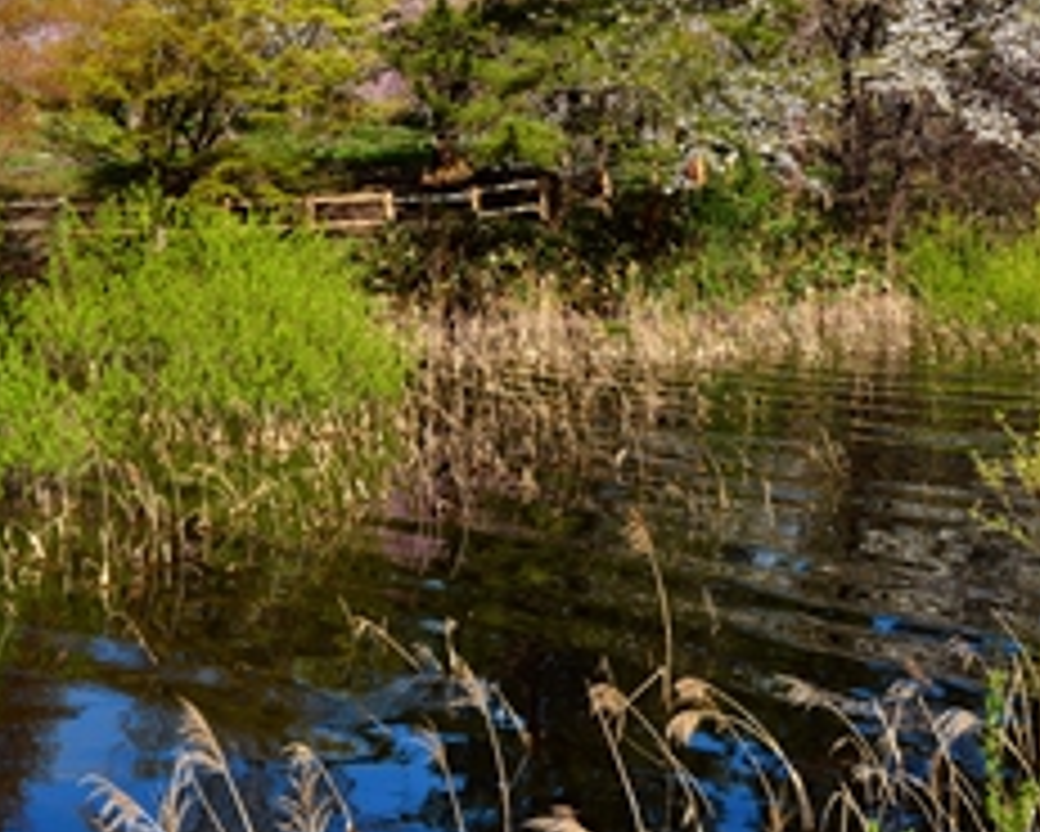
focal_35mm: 78
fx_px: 2402
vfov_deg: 19.5
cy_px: 207
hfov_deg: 24.4
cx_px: 428
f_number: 13
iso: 400
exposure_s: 1/640
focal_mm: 24
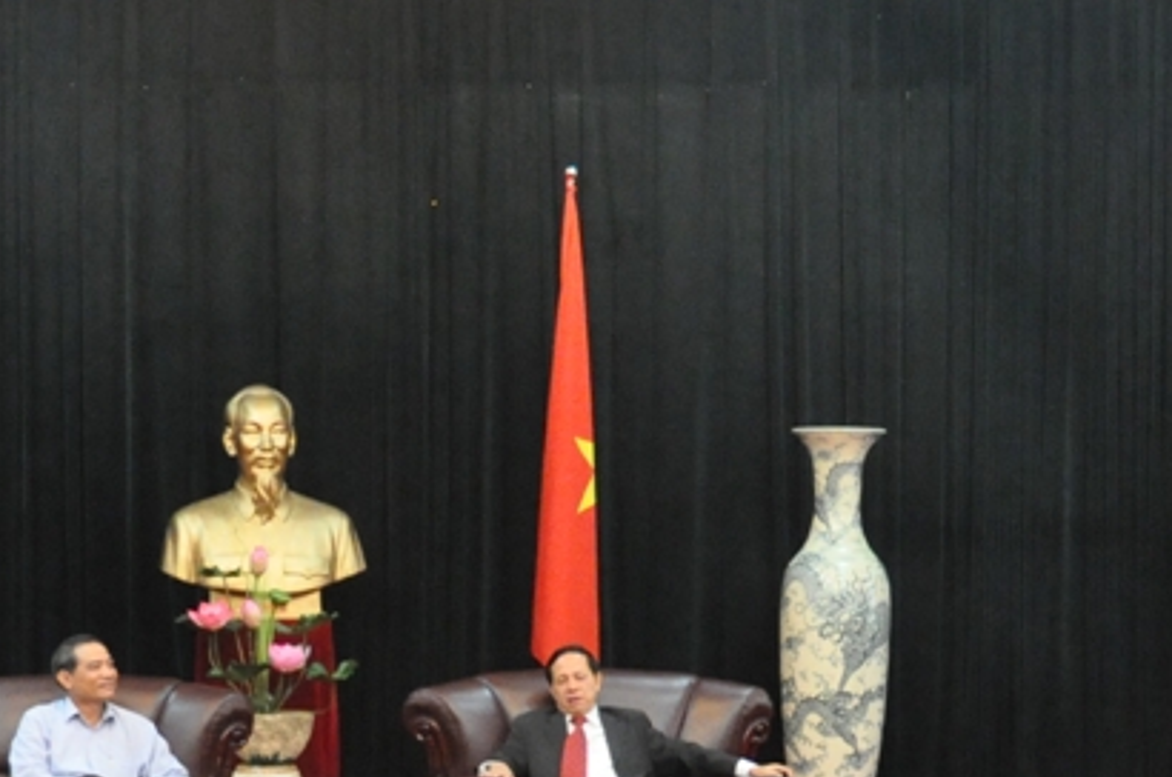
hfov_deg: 22.5
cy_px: 694
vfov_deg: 15.0
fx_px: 2925
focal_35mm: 90
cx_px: 343
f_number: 3.8
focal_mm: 24
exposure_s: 1/60
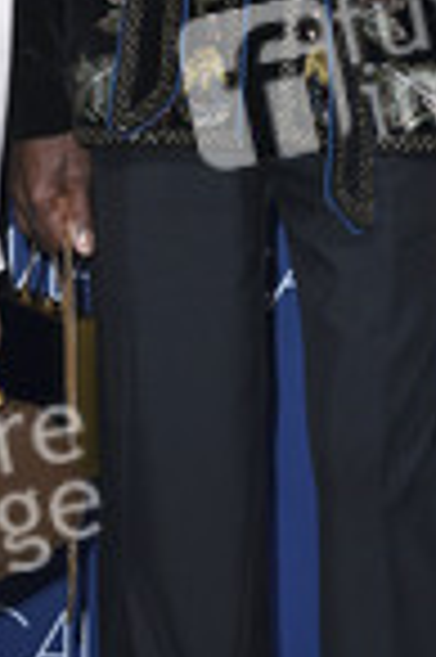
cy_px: -162
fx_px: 2786
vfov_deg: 13.0
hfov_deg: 8.9
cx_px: 0
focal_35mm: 153
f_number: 5.6
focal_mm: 56
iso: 800
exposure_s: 1/250
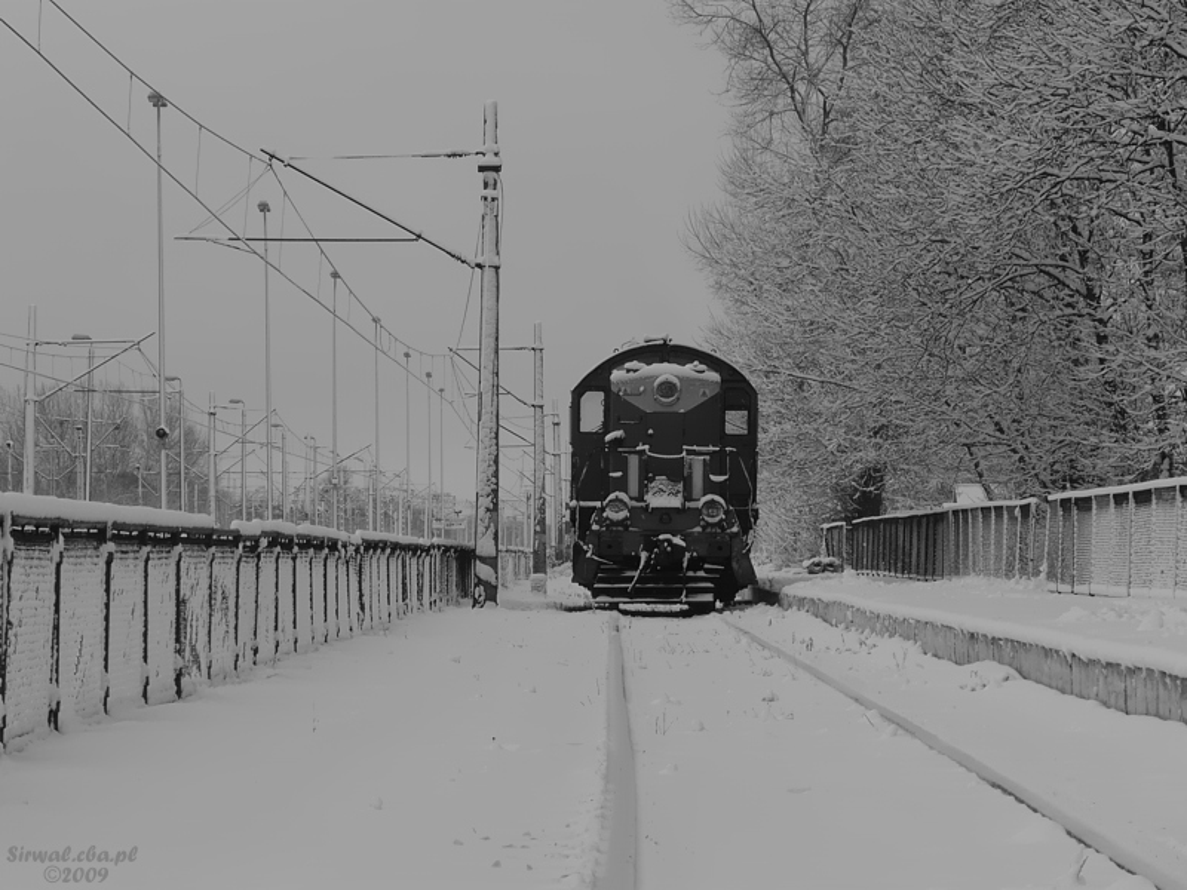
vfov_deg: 10.7
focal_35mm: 138
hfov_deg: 14.3
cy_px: 445
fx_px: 4732
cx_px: 594
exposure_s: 1/250
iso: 100
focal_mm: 22.6
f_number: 6.3
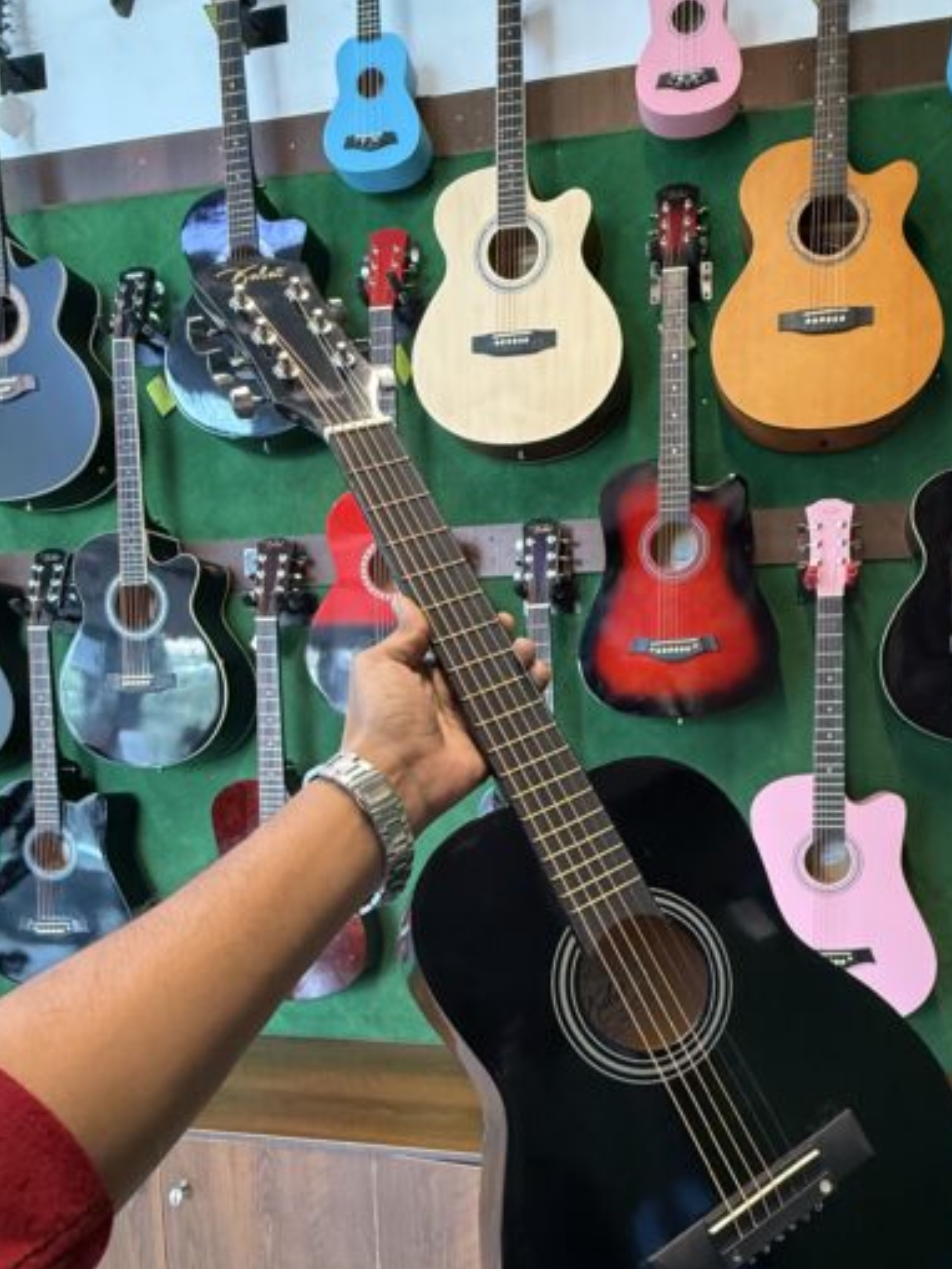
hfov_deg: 60.0
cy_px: 813
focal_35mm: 22
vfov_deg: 74.7
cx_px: 616
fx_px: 806
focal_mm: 2.22
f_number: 2.2
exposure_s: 1/60
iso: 500
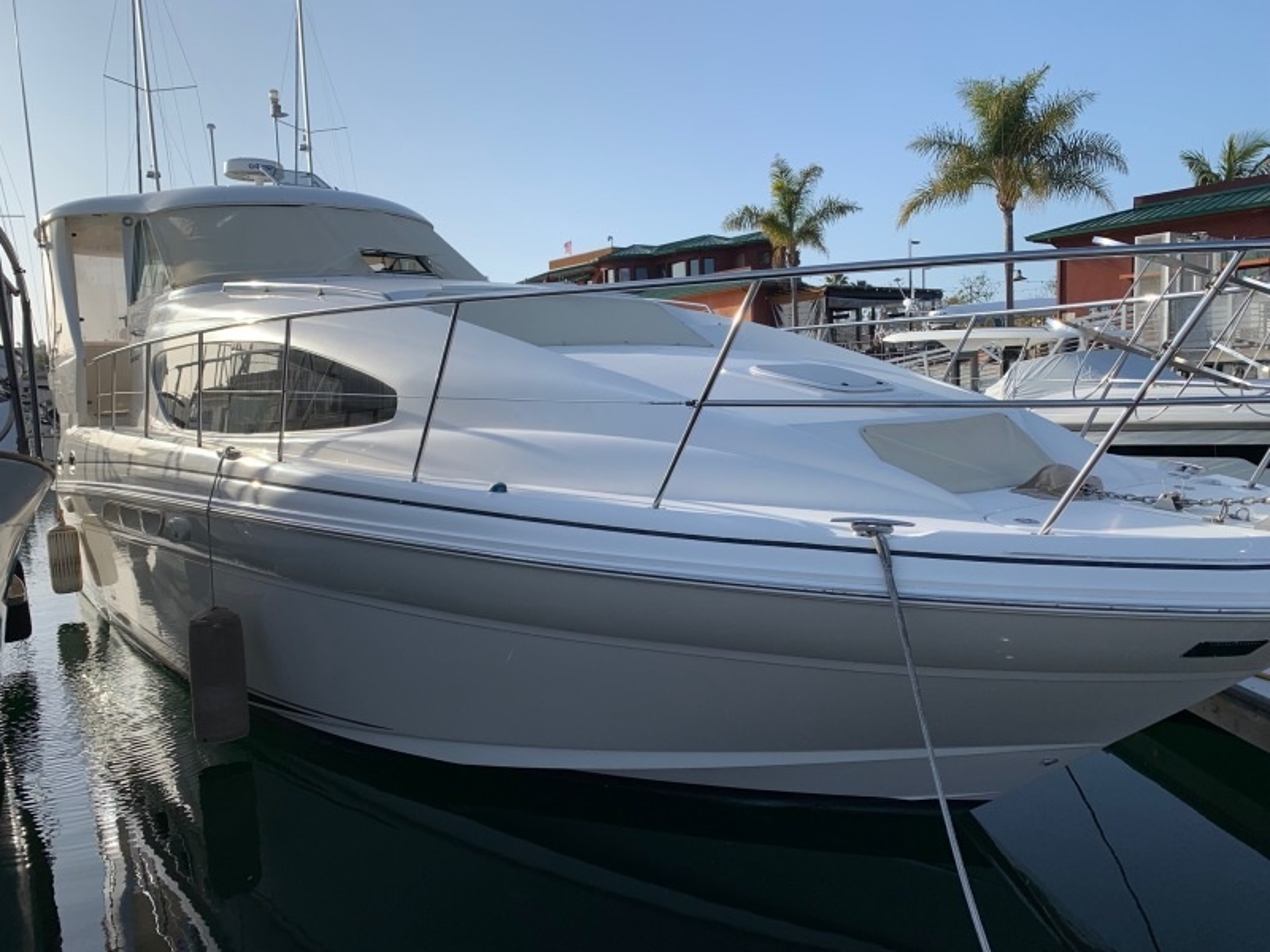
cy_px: 476
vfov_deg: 53.1
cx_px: 635
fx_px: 954
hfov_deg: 67.3
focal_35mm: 26
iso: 25
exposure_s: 1/1992
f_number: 1.8
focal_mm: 4.25
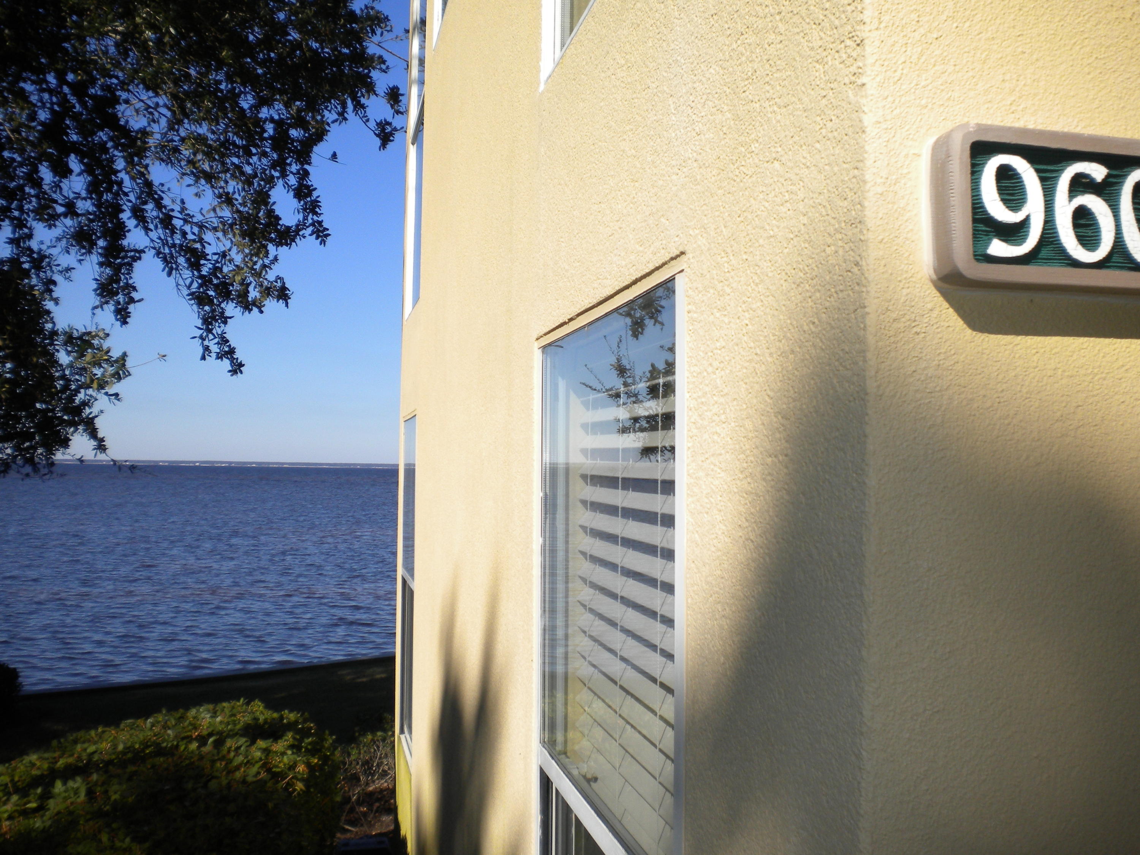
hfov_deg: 52.6
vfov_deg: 40.7
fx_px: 1153
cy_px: 428
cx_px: 570
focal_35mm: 35
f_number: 4.6
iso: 80
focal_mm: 6.3
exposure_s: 1/1000
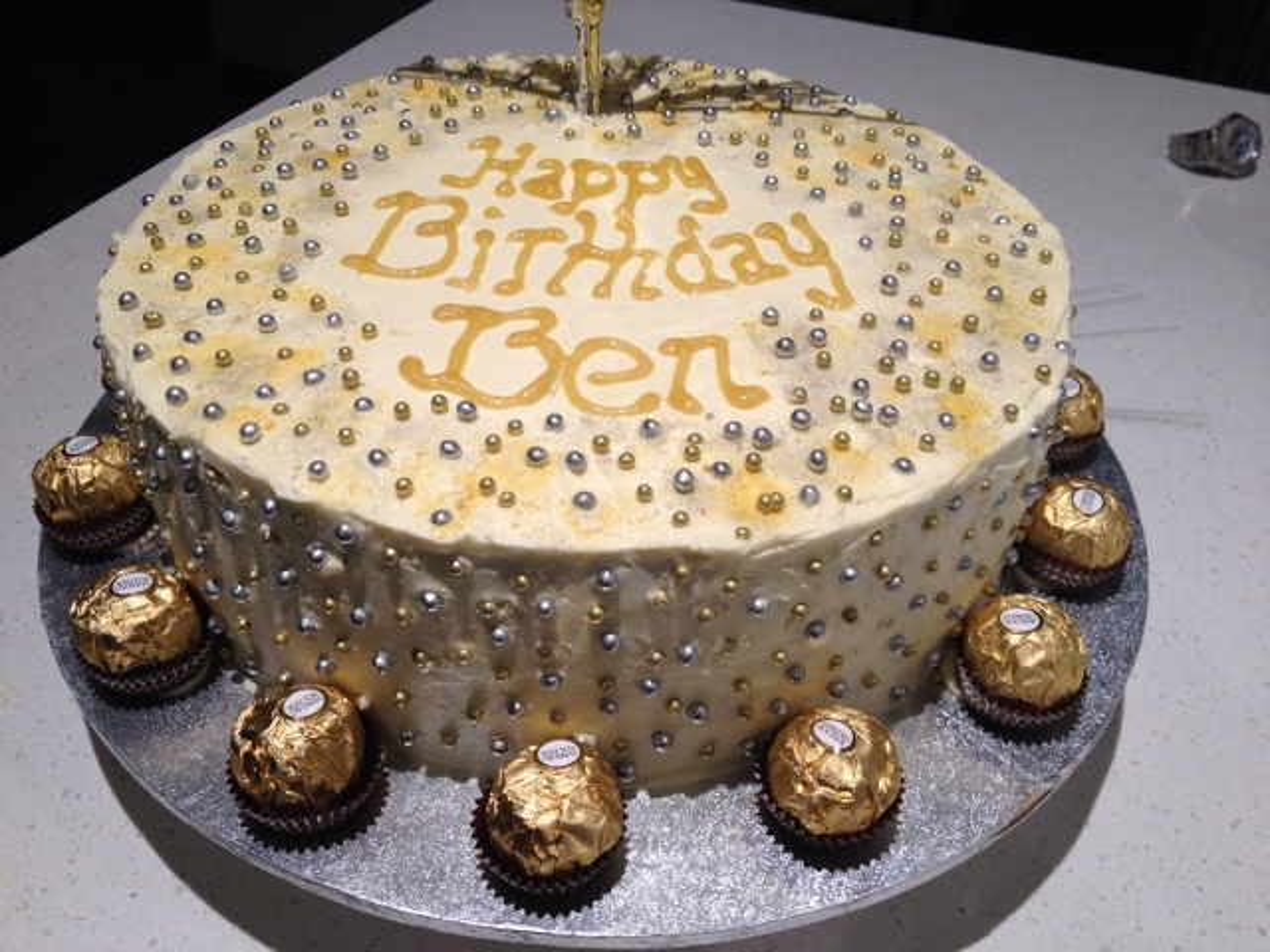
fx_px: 1284
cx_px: 635
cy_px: 476
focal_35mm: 35
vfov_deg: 40.7
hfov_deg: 52.6
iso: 80
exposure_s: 1/20
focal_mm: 4.28
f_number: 2.4
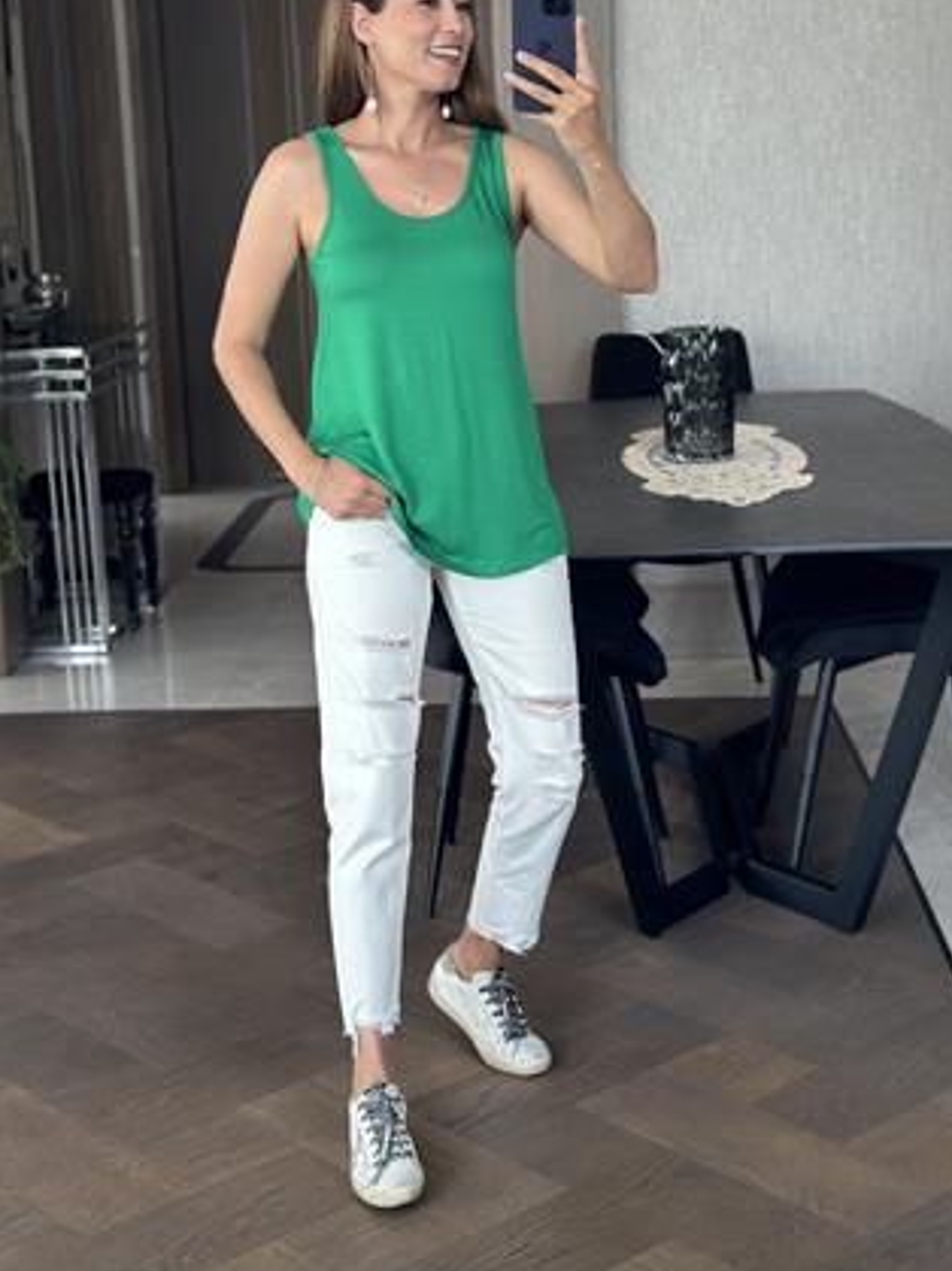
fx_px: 2128
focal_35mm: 58
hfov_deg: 25.2
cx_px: 424
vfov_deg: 33.2
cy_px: 546
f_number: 1.78
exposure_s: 1/66
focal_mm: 6.86
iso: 125
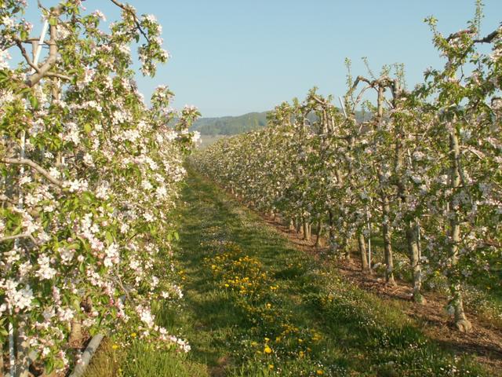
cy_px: 188
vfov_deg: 40.7
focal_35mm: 35
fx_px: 508
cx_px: 251
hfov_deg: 52.6
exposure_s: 1/200
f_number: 5.6
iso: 50
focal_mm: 5.86
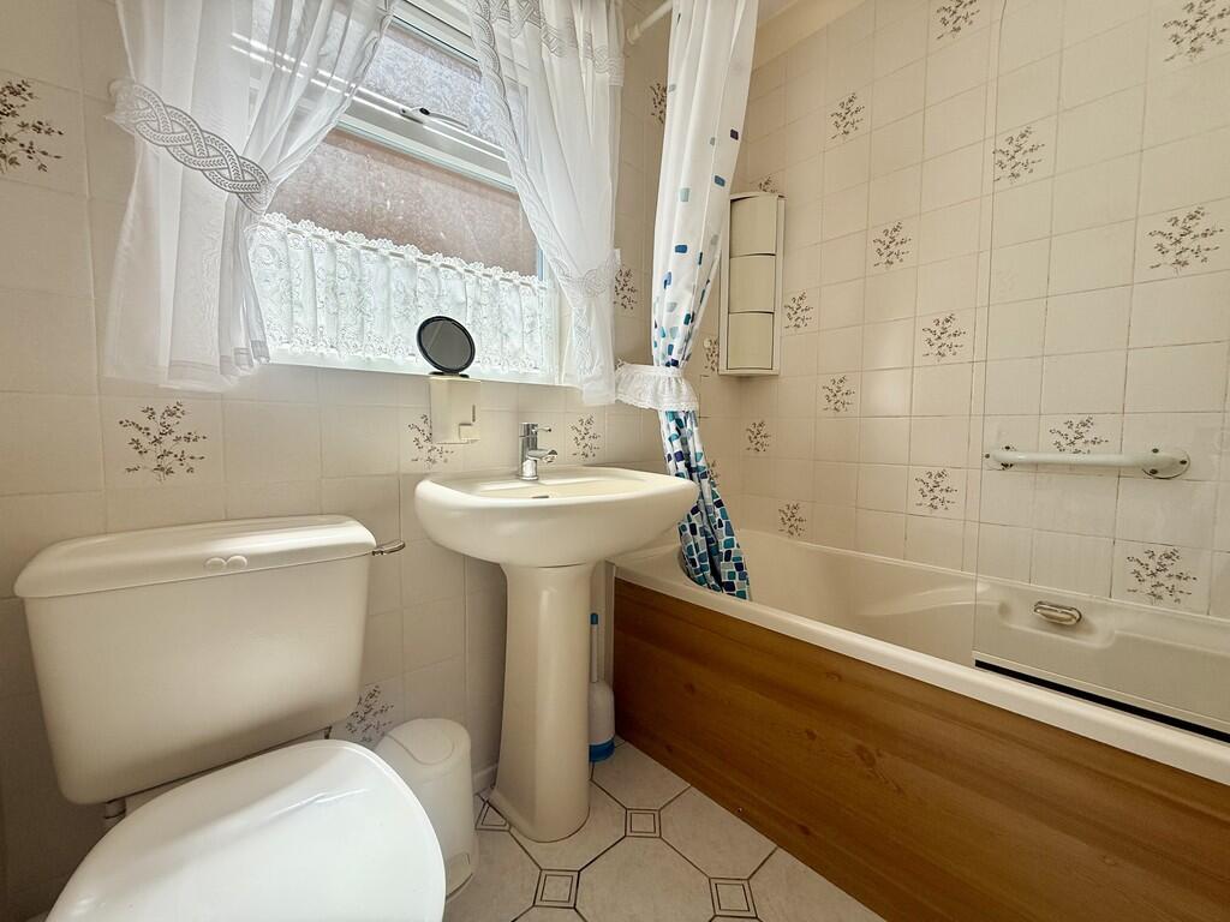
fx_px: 497
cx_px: 615
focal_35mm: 14
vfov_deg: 85.7
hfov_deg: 102.1
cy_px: 461
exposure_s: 1/281
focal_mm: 2.22
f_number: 2.2
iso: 64
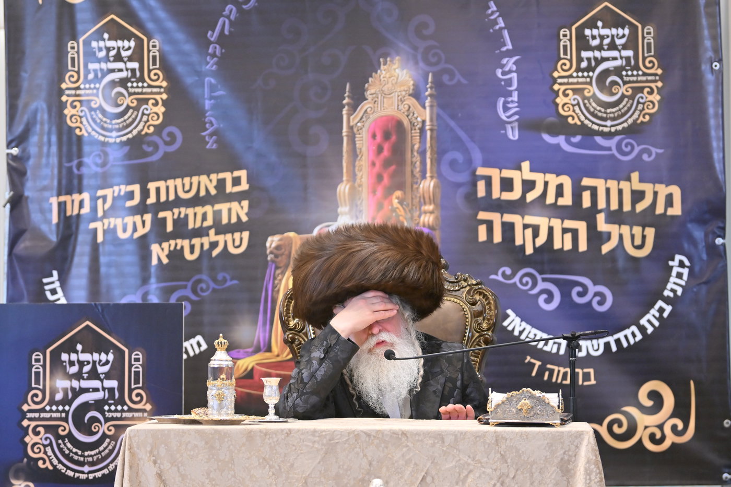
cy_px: 244
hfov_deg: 13.7
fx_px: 3045
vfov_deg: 9.1
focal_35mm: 150
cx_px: 366
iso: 320
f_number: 2.8
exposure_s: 1/250
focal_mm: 100
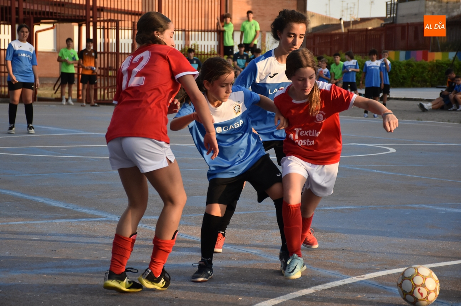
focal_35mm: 120
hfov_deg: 17.1
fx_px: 1535
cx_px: 230
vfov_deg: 11.4
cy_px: 153
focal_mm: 80
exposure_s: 1/1000
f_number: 5.3
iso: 800
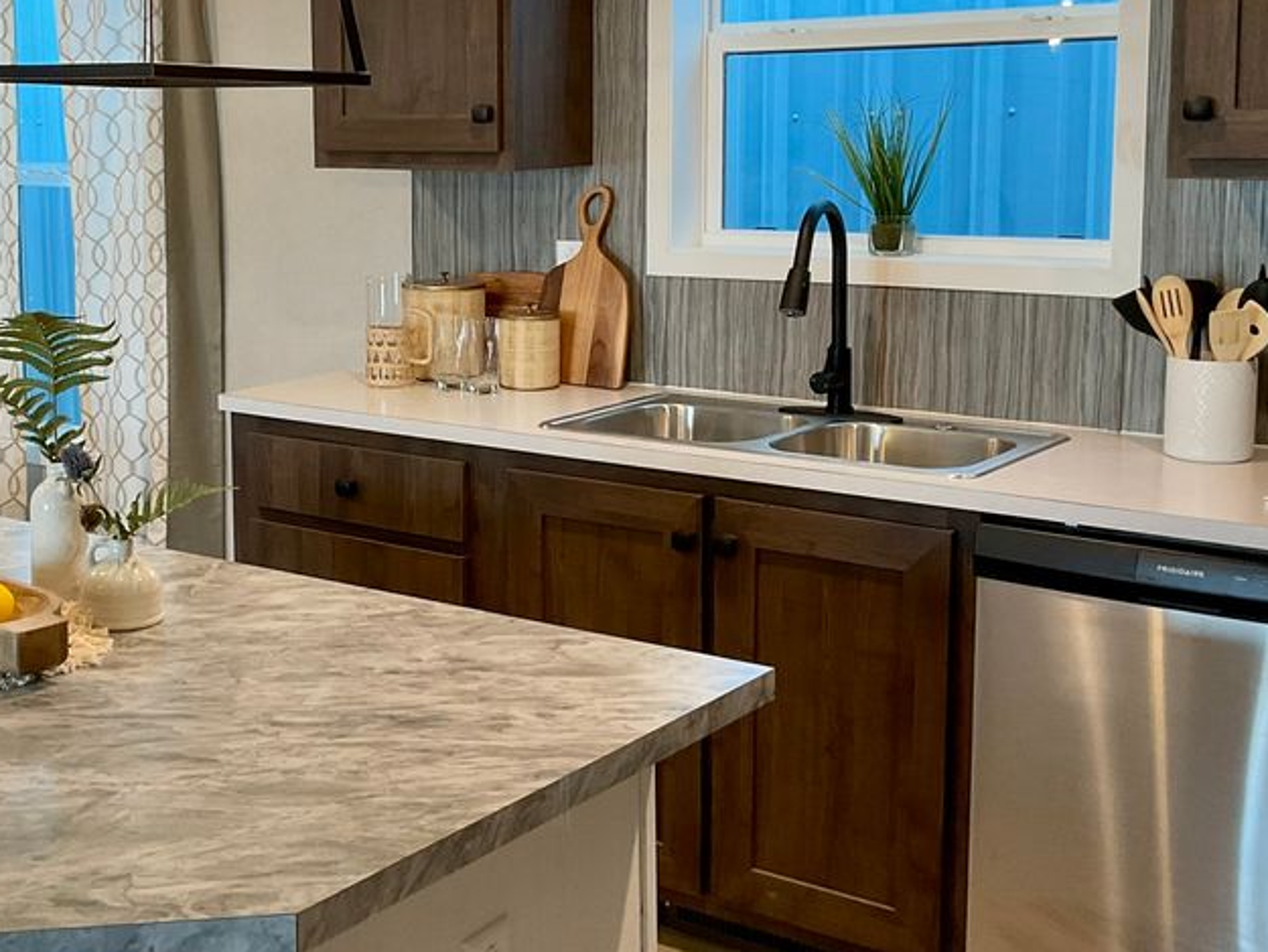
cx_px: 367
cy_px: 345
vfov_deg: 31.4
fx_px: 1685
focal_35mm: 46
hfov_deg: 40.4
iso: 80
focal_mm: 3
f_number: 1.8
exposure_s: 1/60
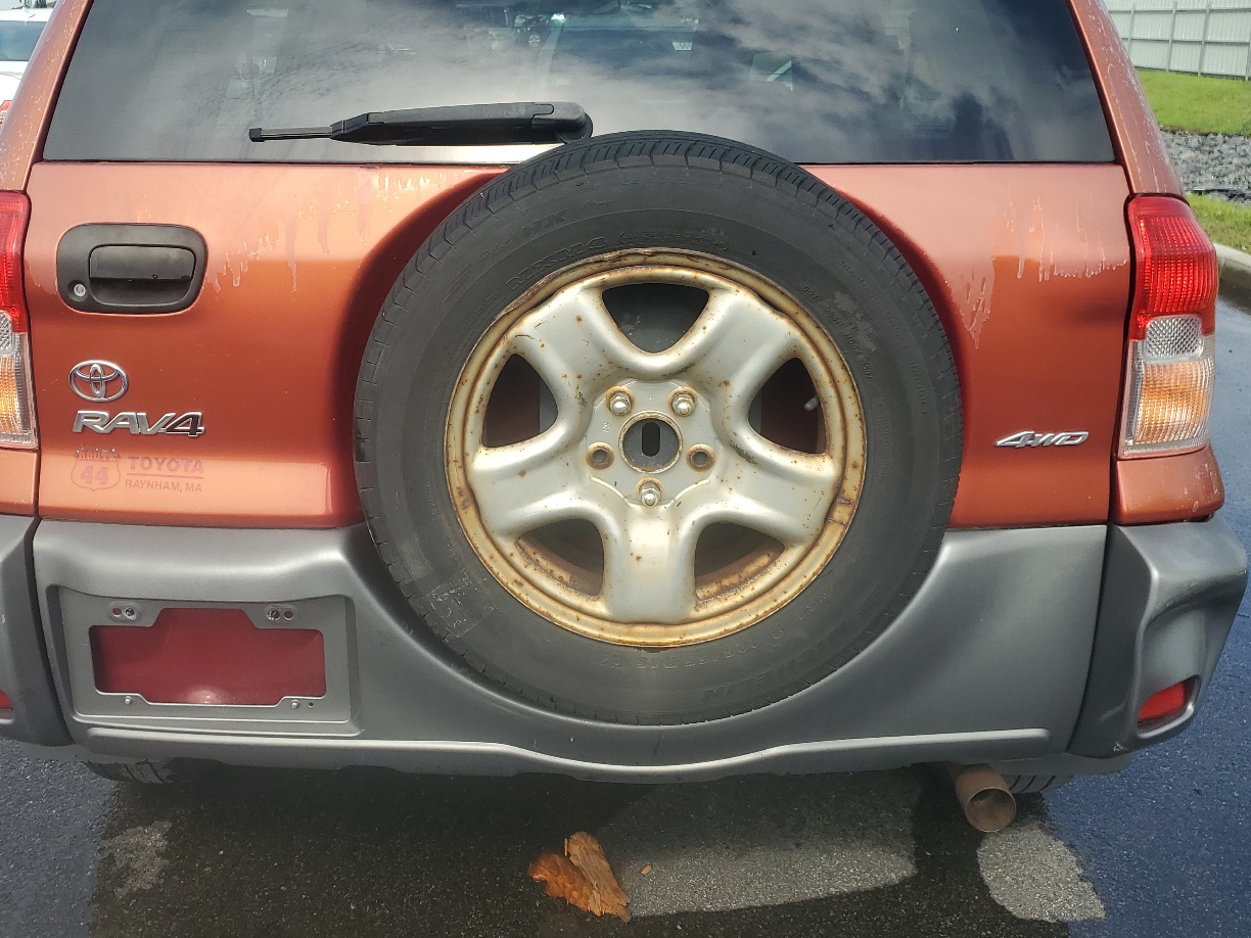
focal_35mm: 34
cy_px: 379
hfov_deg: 53.9
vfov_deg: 41.6
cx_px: 587
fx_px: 1229
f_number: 1.5
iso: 50
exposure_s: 1/1667
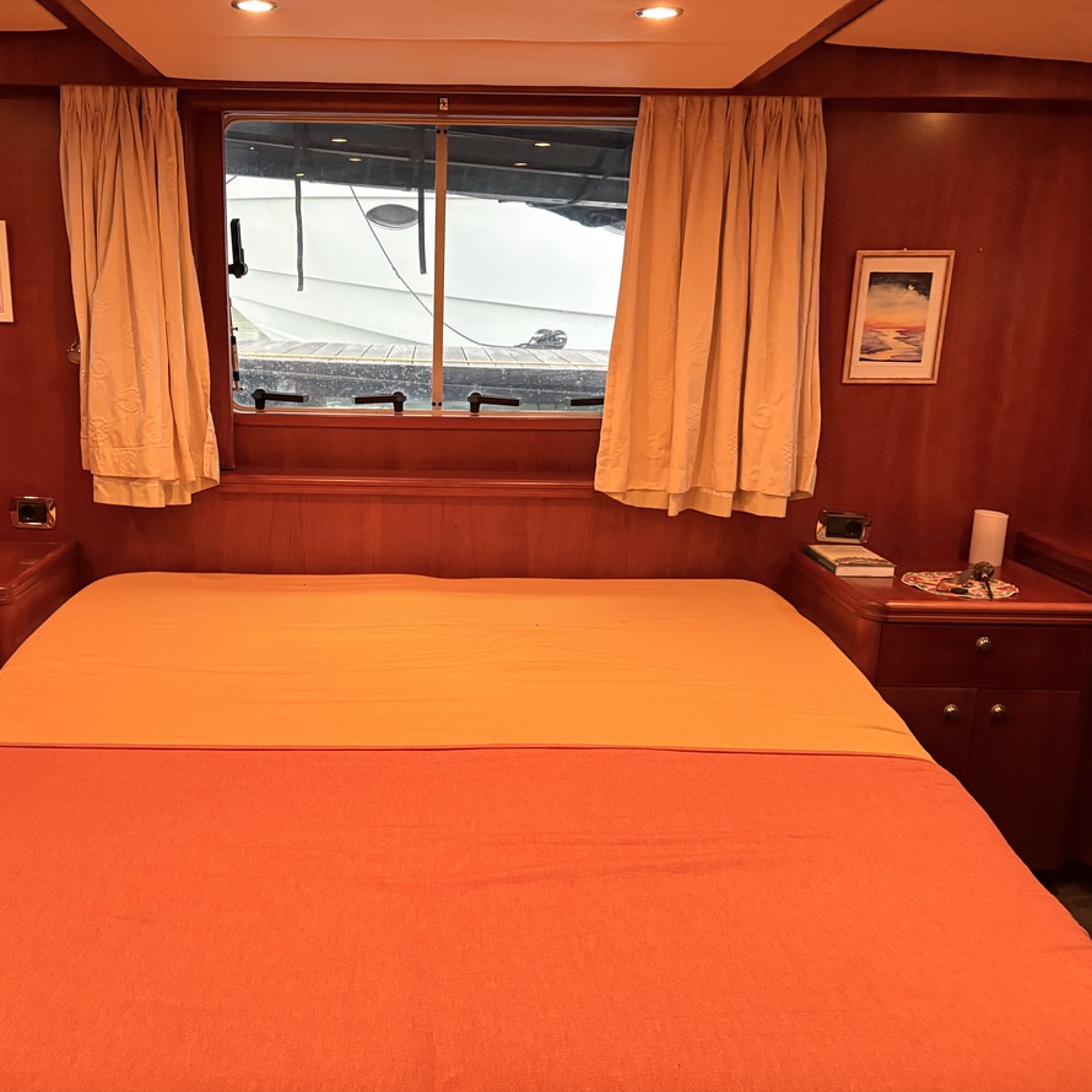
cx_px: 410
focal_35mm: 31
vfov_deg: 52.5
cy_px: 547
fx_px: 1106
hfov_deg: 52.0
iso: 400
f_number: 1.6
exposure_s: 1/60
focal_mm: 5.96
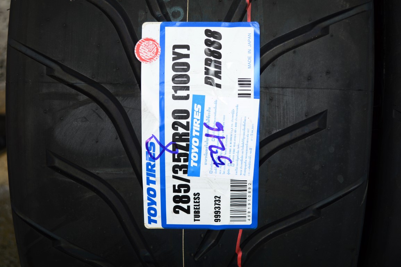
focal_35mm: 51
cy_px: 134
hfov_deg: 38.9
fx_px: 568
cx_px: 200
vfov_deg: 26.4
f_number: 5
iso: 100
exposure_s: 1/30
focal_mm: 34
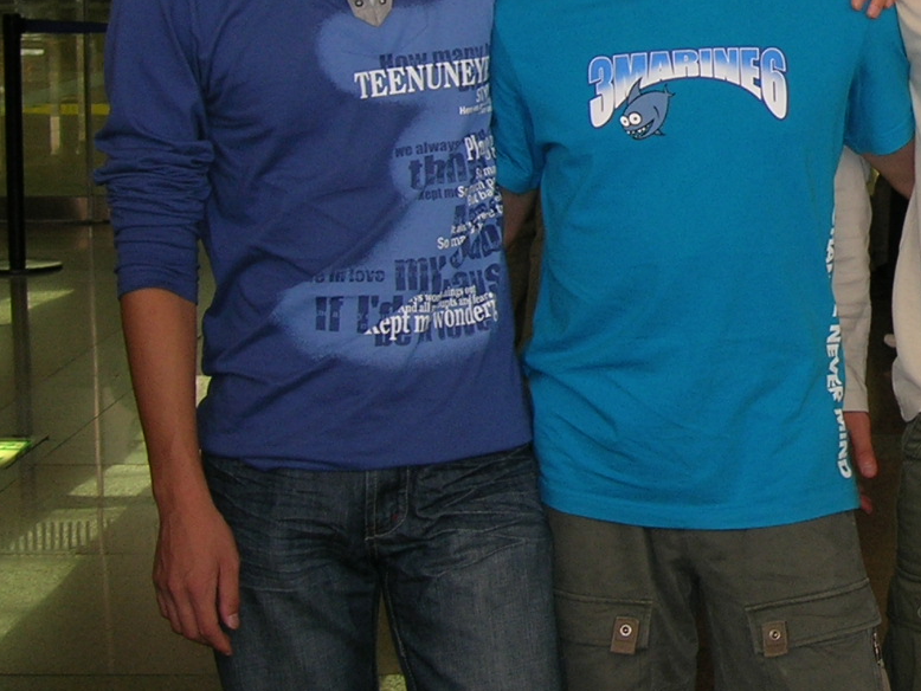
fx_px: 2661
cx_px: 1155
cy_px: 53
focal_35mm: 100
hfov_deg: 18.4
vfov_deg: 14.6
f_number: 2.8
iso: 64
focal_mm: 7.8
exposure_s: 1/30
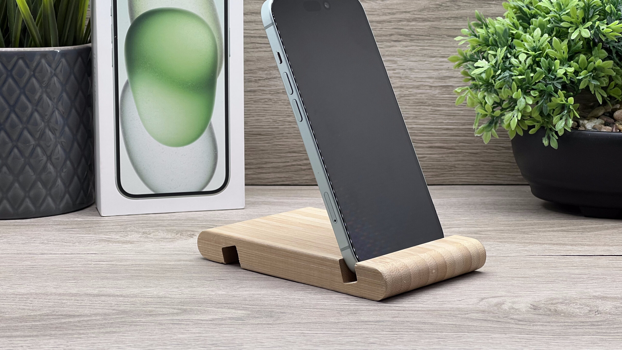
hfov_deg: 25.3
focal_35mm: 84
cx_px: 311
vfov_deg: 14.4
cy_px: 129
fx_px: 1385
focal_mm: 9
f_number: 2.8
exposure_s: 1/100
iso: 64
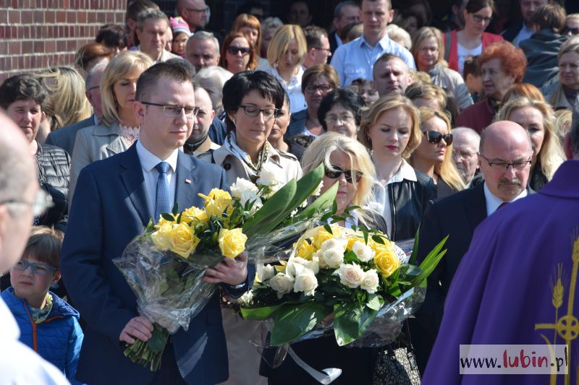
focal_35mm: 147
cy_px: 192
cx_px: 290
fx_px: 2364
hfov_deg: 14.0
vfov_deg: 9.3
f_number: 9
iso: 200
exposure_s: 1/320
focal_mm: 98
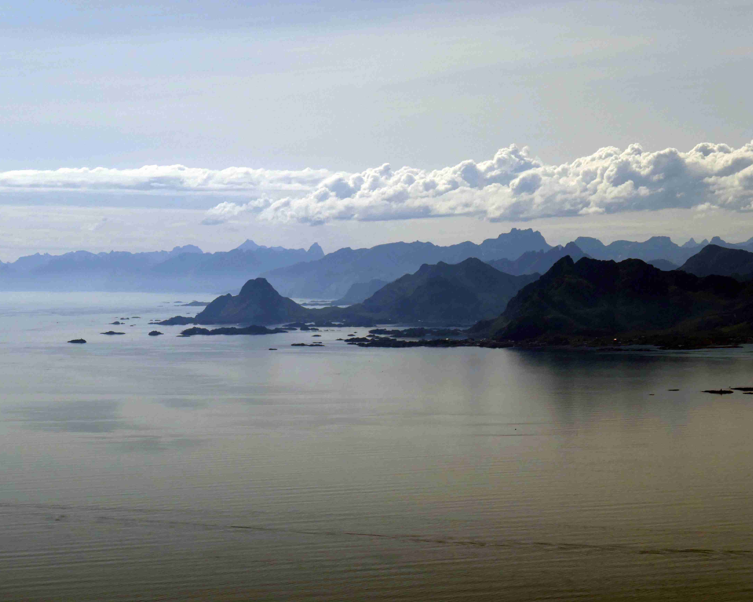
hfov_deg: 15.0
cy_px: 289
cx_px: 282
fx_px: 2852
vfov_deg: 12.1
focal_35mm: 128
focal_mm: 39.6
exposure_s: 1/1600
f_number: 8
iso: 125
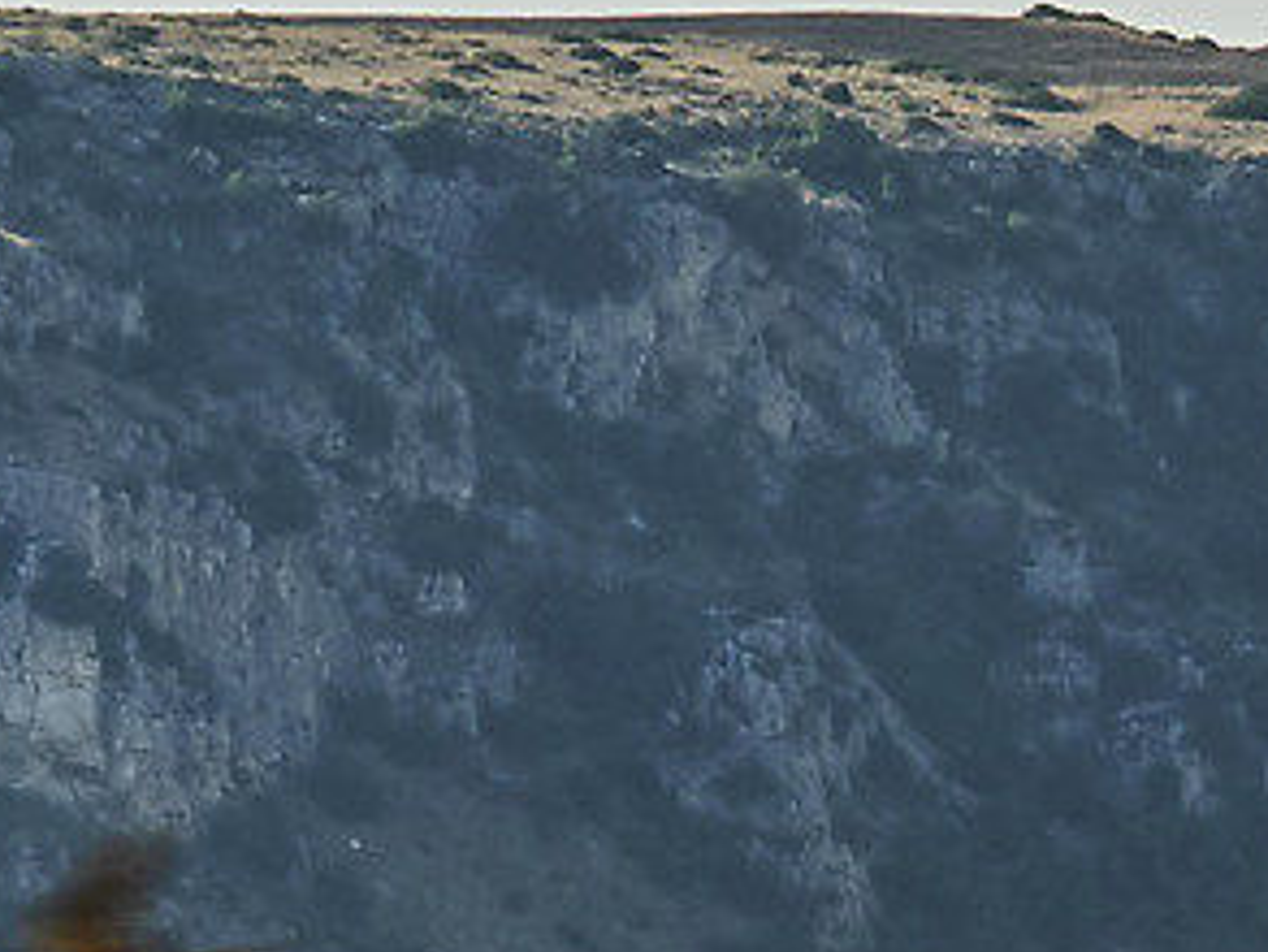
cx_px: 2778
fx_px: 12972
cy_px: 2808
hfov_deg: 5.4
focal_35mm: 354
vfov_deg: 4.1
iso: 200
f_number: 10
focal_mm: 30
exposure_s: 1/160
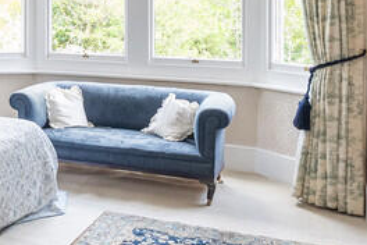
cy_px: 46
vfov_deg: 21.6
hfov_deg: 27.8
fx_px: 632
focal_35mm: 62
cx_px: -90
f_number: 7.1
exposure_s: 1/100
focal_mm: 16
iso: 1600
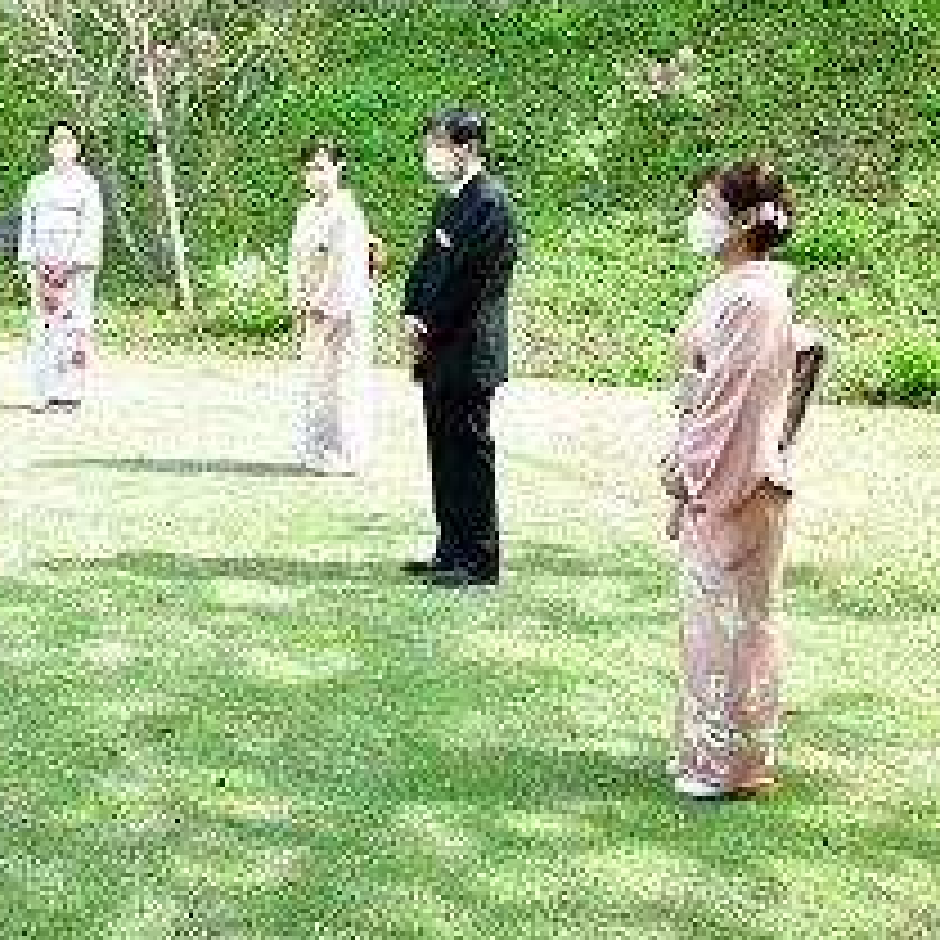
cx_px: 112
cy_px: 351
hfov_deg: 29.0
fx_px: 1751
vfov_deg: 29.9
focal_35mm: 57
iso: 72
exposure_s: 1/40
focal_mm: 35
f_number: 8
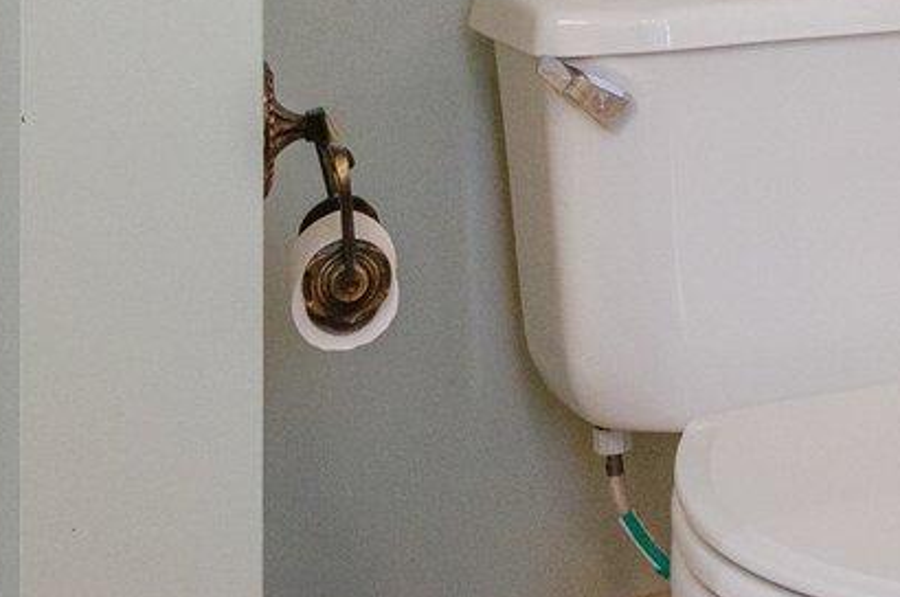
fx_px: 2059
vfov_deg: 15.2
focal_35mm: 82
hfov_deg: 21.7
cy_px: -312
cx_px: 1231
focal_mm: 16.5
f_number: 6.3
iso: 640
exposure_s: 1/60
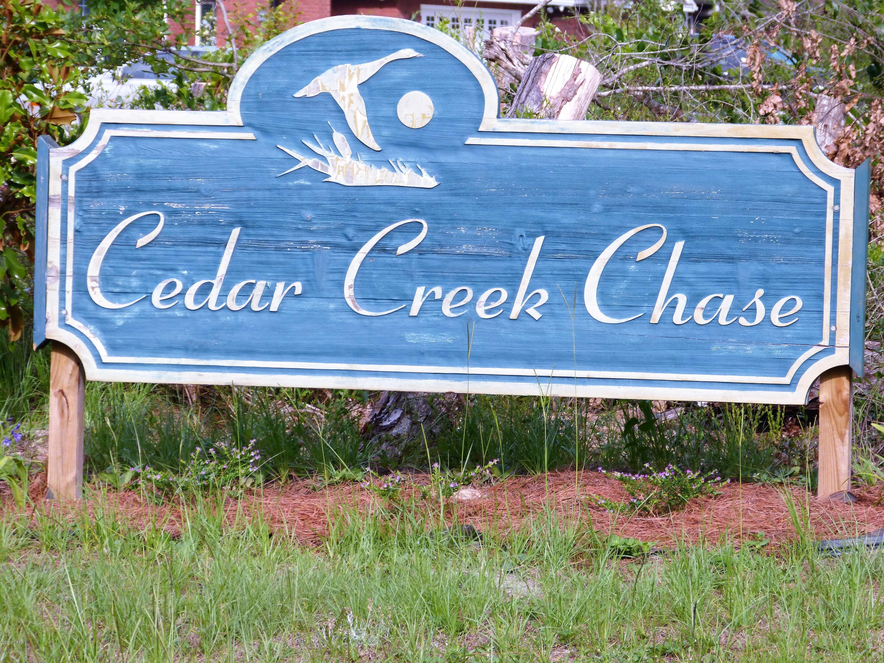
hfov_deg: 10.9
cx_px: 442
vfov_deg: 8.2
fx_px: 4622
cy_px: 332
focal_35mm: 181
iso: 100
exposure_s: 1/160
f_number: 4
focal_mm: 32.5
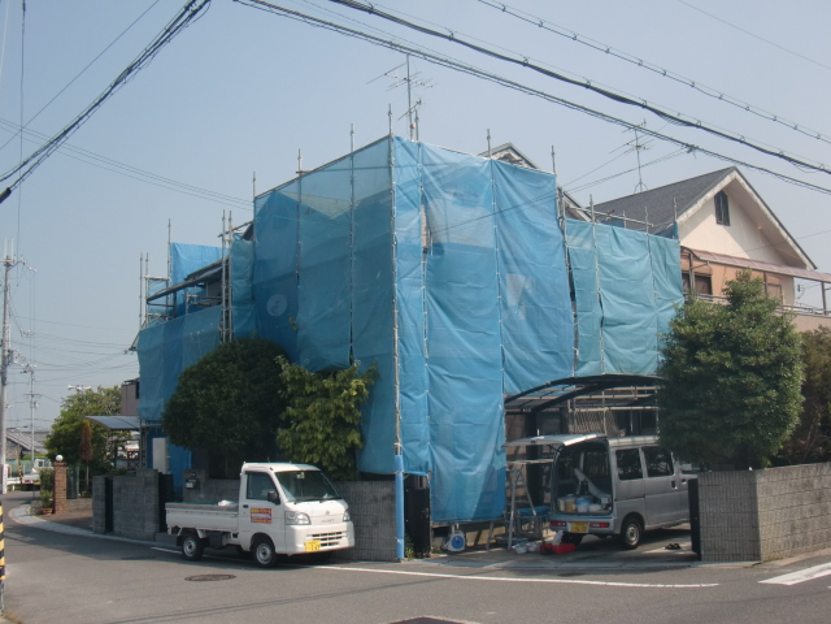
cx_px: 416
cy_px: 312
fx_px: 912
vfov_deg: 37.7
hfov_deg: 49.0
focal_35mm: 38
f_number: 3.9
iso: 64
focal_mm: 6.66
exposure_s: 1/640
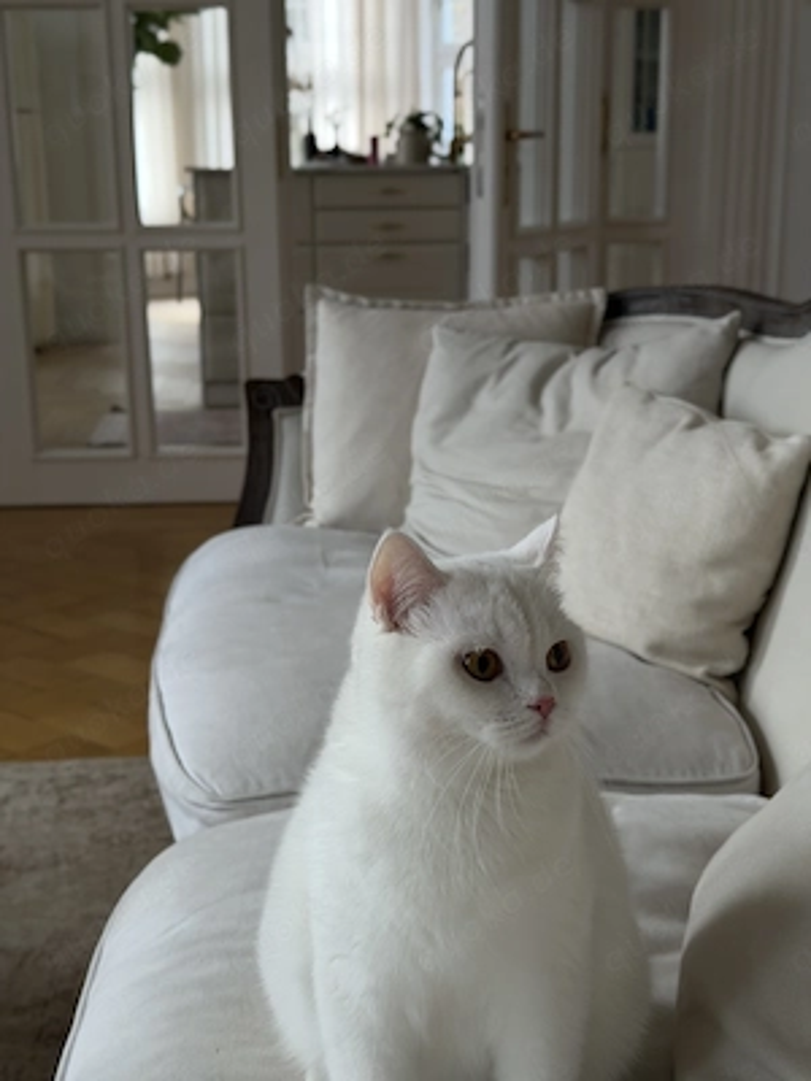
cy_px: 540
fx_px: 1499
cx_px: 406
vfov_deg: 39.7
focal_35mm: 48
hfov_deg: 30.3
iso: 100
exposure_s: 1/73
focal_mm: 6.76
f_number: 1.78
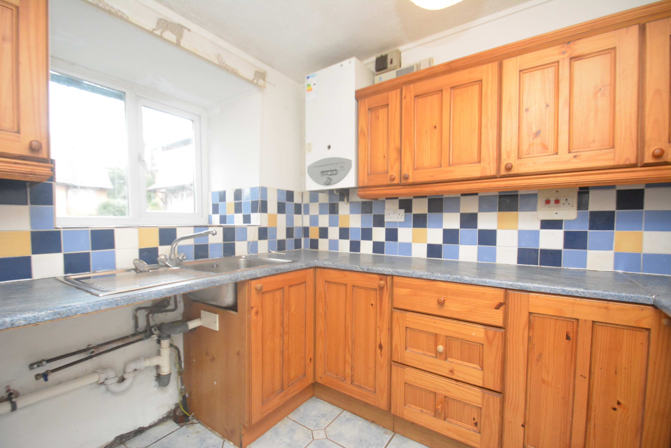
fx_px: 280
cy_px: 224
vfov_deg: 77.4
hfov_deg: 100.4
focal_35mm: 15
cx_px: 336
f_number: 4
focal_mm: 10
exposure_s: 1/60
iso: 3200
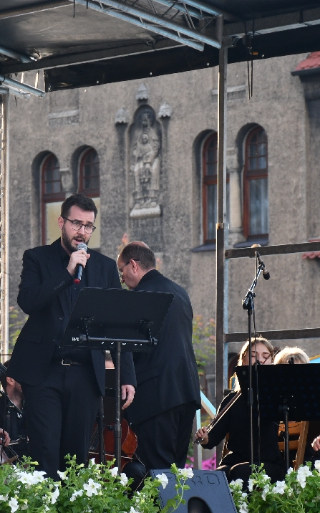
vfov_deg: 9.7
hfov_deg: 6.0
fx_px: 3030
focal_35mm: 217
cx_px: 73
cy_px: 284
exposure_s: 1/400
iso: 560
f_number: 5.3
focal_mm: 85
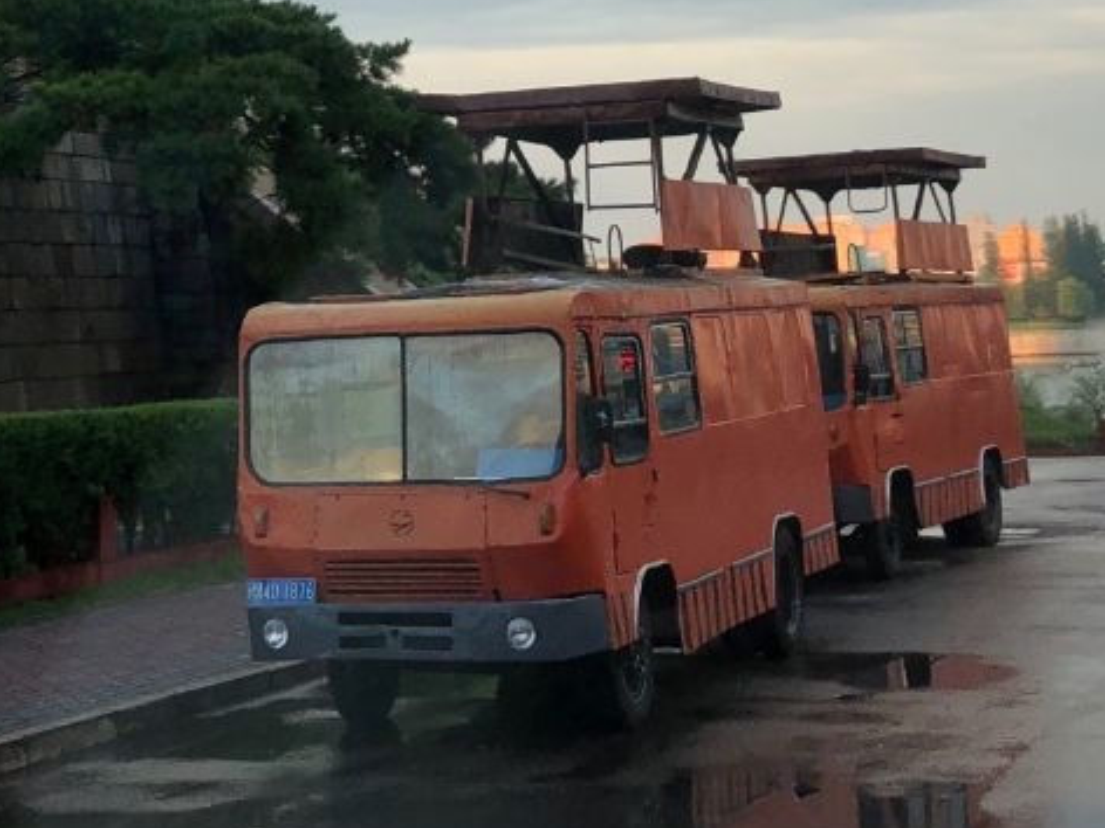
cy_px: -187
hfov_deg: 25.4
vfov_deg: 18.3
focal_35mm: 76
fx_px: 2426
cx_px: 286
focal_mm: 3.99
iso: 20
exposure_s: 1/265
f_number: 1.8
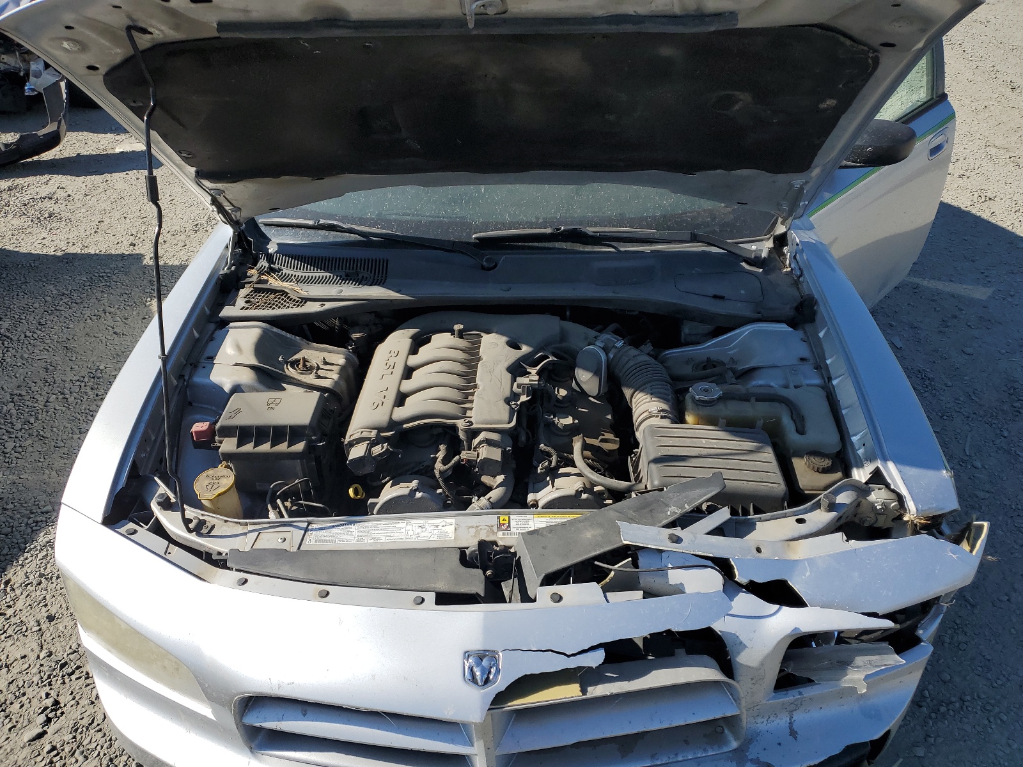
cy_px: 384
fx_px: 768
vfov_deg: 53.1
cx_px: 512
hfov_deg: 67.3
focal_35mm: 26
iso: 50
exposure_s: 1/3333
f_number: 1.5
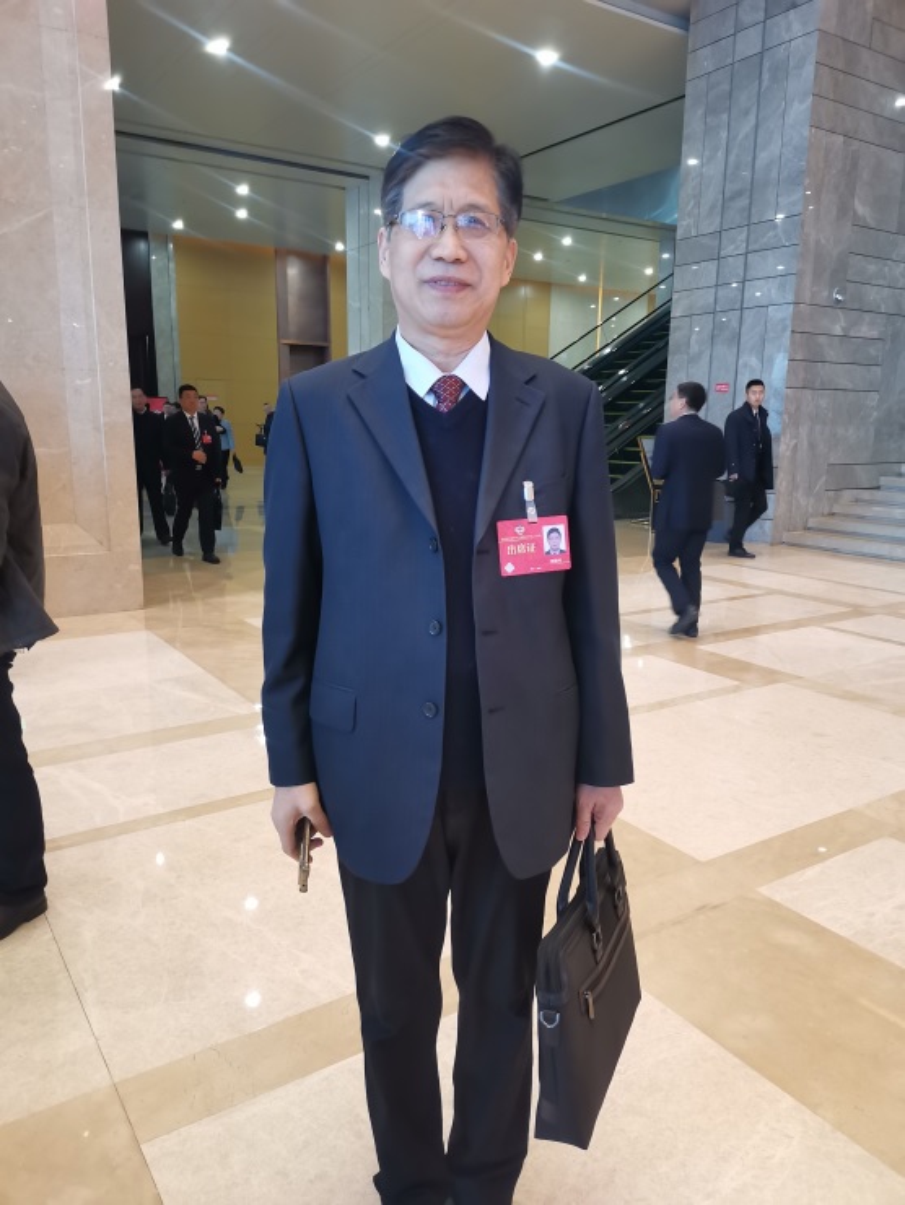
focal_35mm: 26
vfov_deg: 67.3
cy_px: 602
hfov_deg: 53.1
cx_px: 452
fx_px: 906
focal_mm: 4.75
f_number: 1.8
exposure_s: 1/50
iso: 400
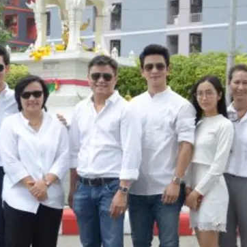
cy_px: 147
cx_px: 114
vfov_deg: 16.7
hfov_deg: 16.7
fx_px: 840
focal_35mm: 104
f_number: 5
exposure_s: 1/640
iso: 400
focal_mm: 38
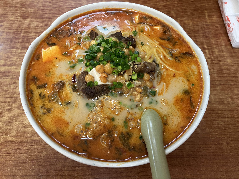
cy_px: 90
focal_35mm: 28
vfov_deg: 49.7
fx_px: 193
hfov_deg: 63.4
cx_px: 120
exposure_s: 1/80
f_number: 1.8
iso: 80
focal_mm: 3.99
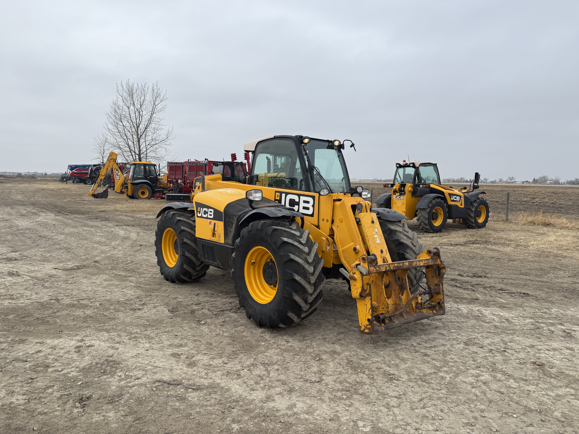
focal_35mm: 24
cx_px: 290
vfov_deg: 56.8
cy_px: 217
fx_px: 401
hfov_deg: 71.6
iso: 100
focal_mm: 6.76
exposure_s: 1/2169
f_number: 1.78
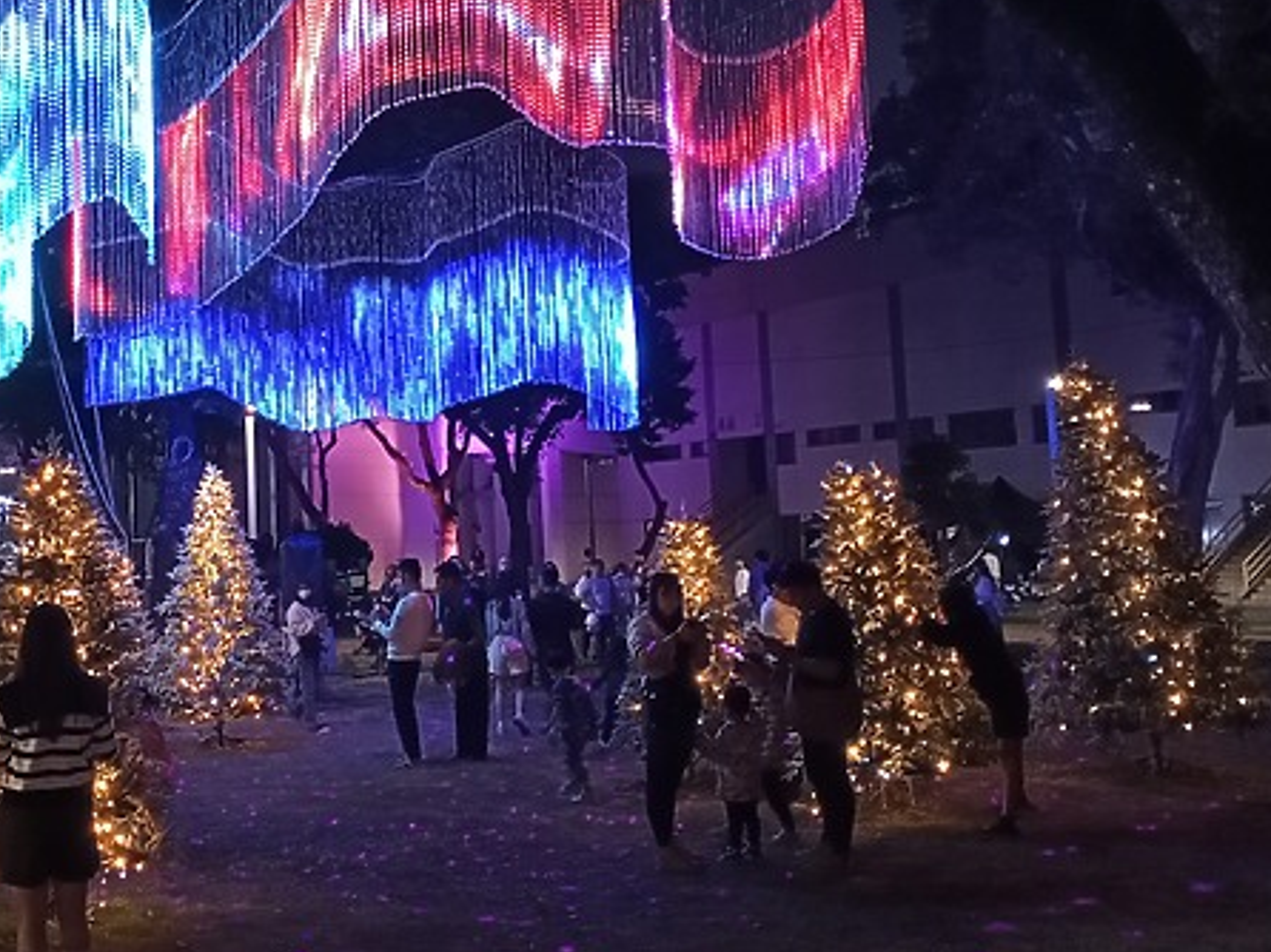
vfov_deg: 29.4
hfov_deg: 37.9
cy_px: 289
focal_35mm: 49
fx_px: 1798
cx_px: 308
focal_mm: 4.05
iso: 812
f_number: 1.8
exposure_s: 1/30
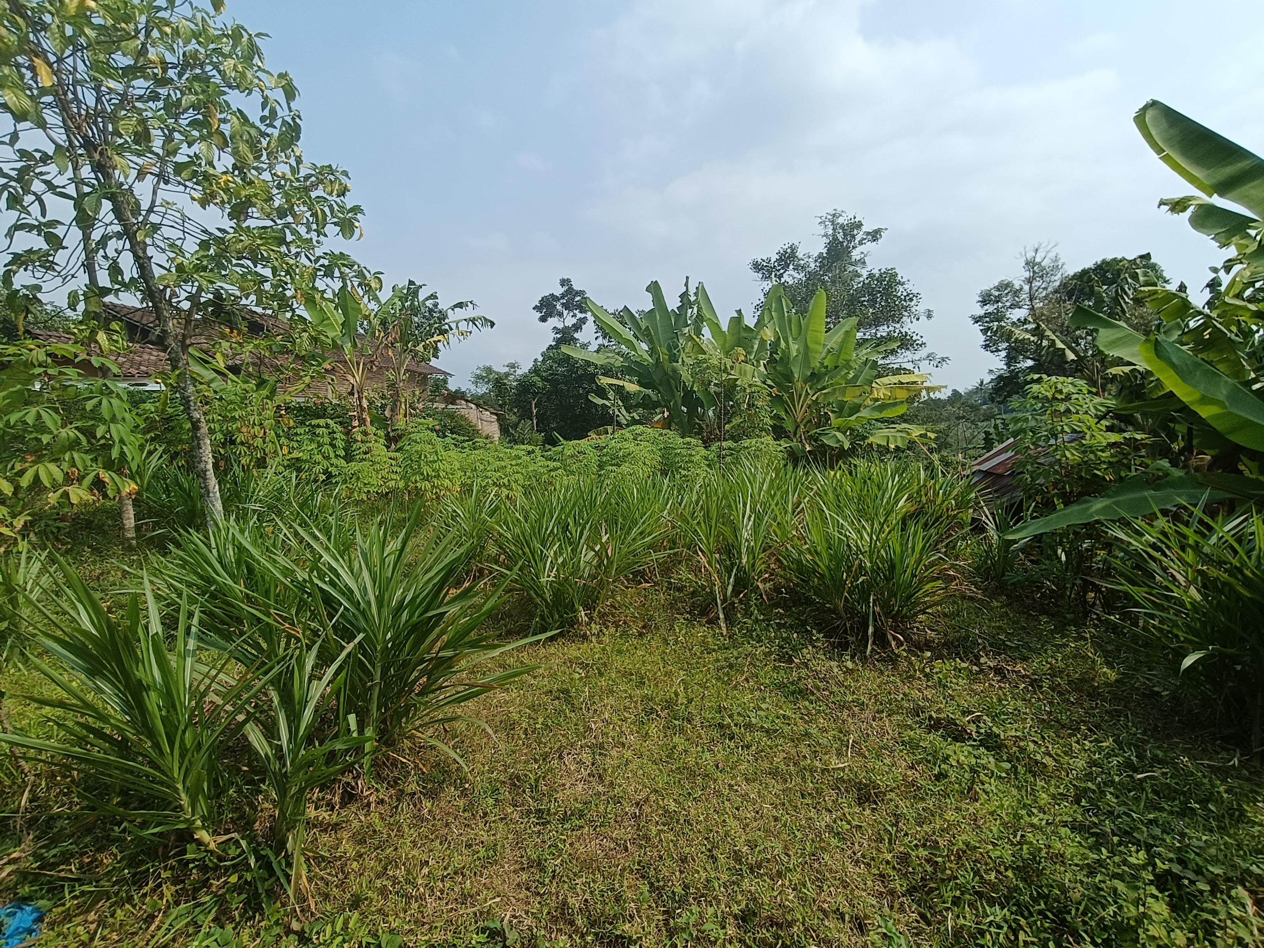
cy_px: 474
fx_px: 584
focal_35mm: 16
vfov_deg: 78.1
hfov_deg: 94.5
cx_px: 632
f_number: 2.2
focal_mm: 1.68
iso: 64
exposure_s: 1/1124
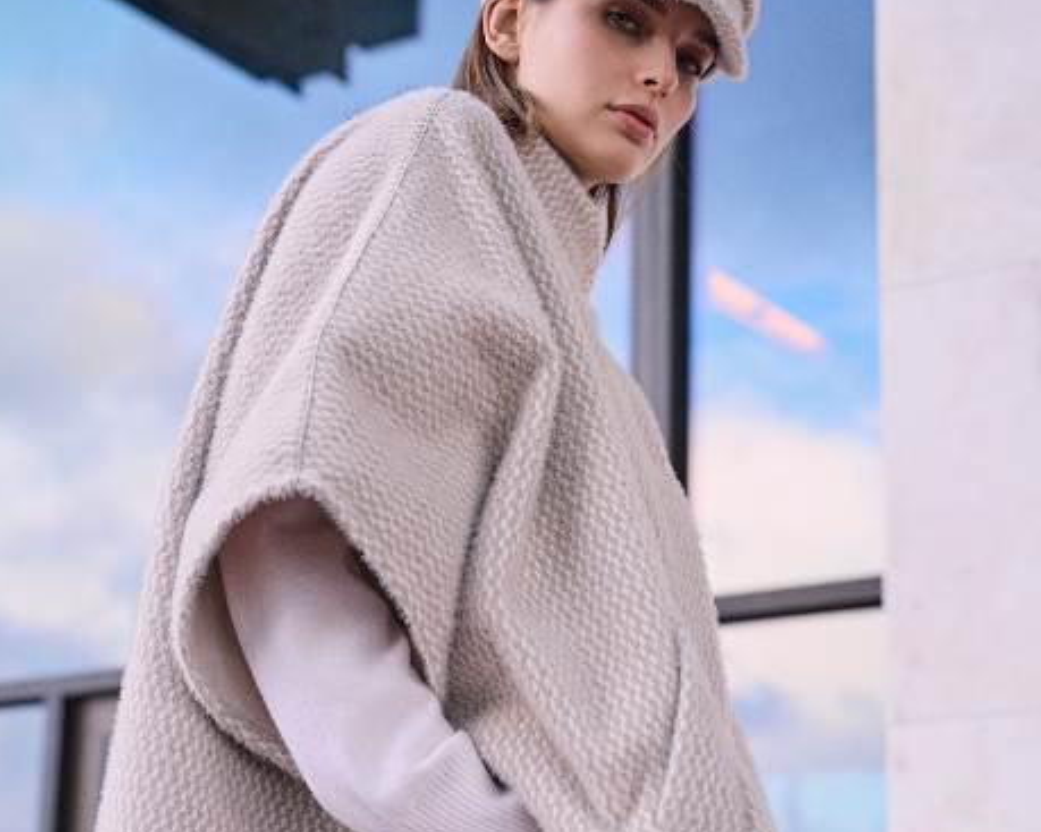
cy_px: 587
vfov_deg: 20.9
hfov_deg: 26.1
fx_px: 2249
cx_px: 519
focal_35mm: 73
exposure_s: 1/125
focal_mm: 51
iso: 500
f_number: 4
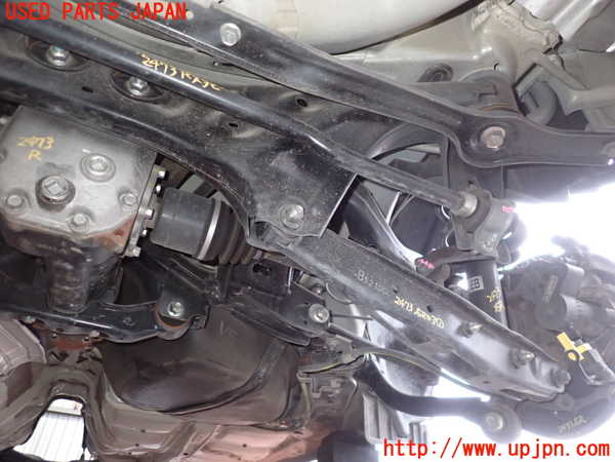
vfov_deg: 54.9
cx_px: 308
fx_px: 444
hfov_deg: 69.4
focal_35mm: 25
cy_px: 231
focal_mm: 4.5
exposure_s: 1/30
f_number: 2
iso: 400
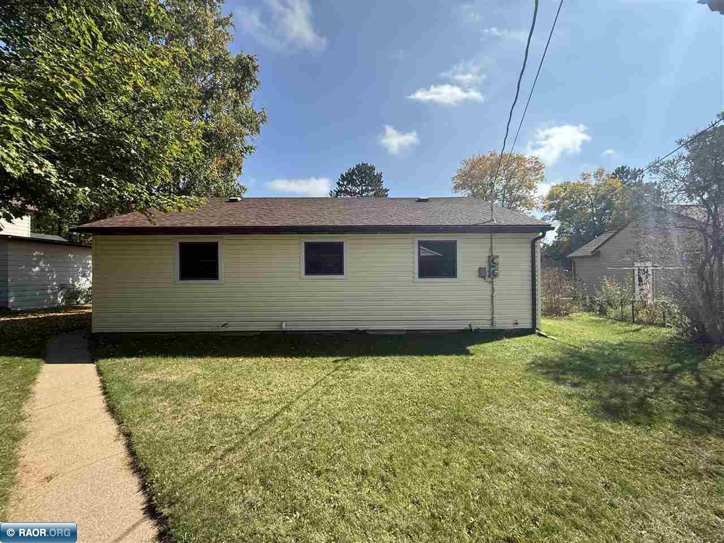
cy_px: 272
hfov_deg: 102.1
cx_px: 362
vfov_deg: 85.7
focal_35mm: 14
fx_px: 293
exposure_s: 1/1312
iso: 64
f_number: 2.2
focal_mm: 2.22
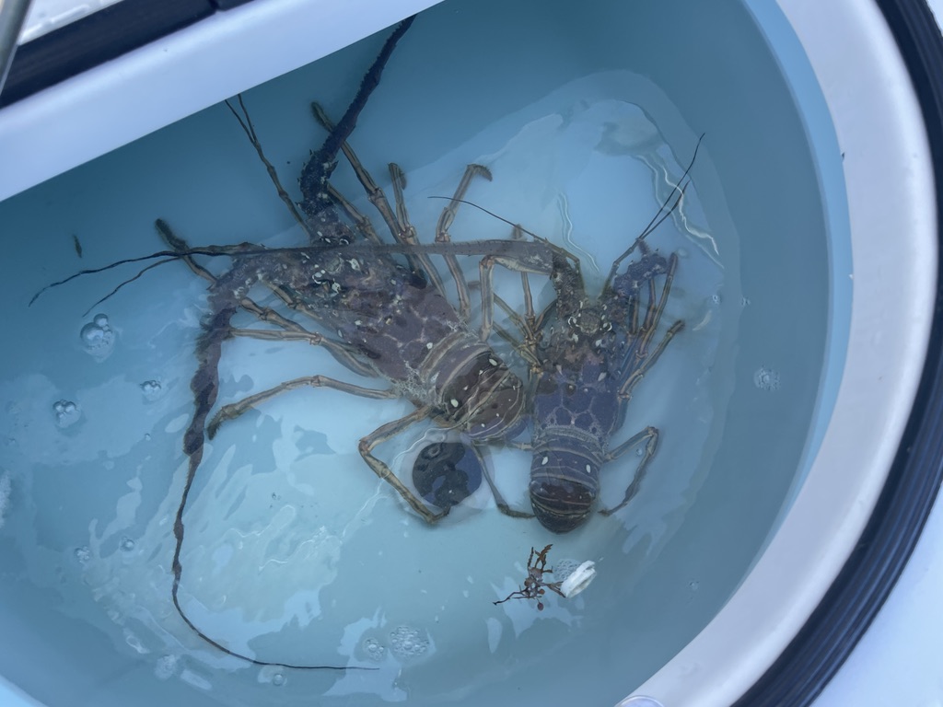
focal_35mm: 26
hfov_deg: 67.3
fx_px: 708
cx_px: 472
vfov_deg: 53.1
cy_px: 354
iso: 32
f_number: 1.6
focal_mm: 4.2
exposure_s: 1/307
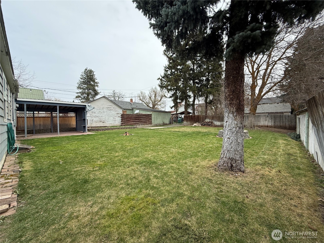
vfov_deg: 85.7
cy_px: 122
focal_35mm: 14
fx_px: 131
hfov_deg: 102.1
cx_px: 162
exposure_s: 1/770
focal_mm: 2.22
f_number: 2.2
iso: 64
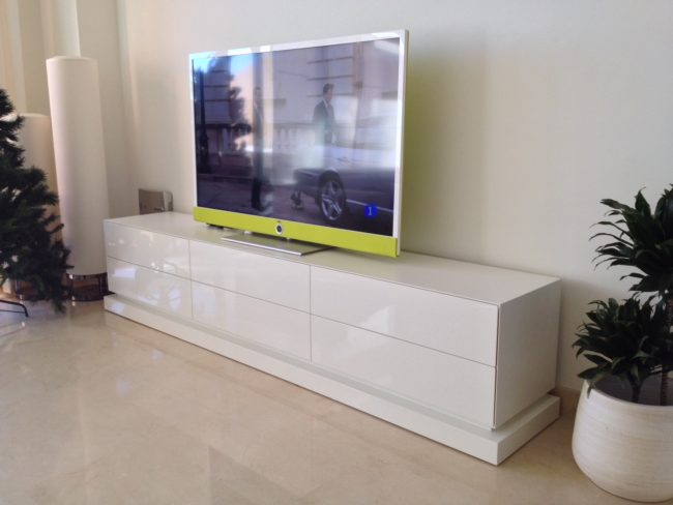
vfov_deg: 40.7
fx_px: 681
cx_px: 336
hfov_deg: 52.6
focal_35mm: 35
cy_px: 252
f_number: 2.4
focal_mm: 4.28
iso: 64
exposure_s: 1/120
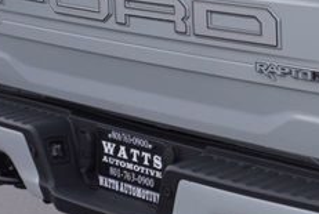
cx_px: 533
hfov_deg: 13.0
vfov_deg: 9.4
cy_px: 87
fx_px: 1296
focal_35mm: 146
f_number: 6.3
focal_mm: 22
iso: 100
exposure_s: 1/125
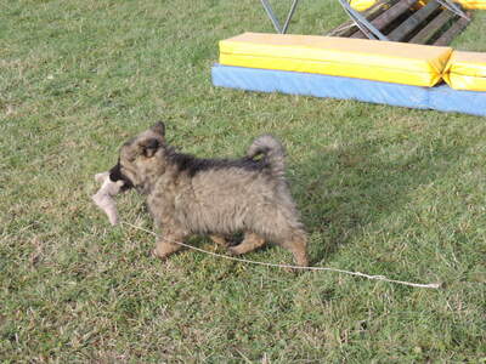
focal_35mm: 75
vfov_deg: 19.6
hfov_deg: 26.0
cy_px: 182
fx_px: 1053
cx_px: 243
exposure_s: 1/400
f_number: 3.9
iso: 180
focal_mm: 13.3
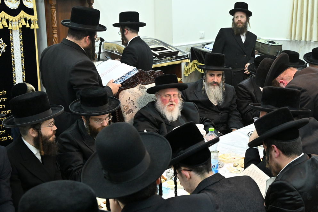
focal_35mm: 55
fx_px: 486
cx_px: 204
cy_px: 99
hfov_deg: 36.0
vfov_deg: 24.6
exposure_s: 1/200
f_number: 5.6
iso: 3200
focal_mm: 39
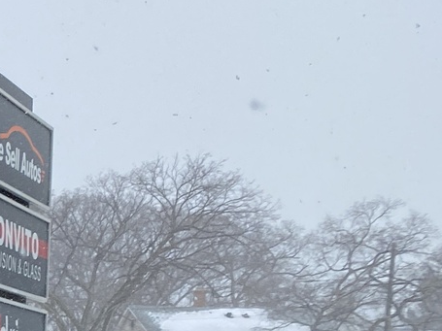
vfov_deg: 11.8
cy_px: 563
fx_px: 1494
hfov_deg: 13.8
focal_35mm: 117
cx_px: -491
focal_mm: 4.25
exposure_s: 1/1653
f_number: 1.8
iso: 32
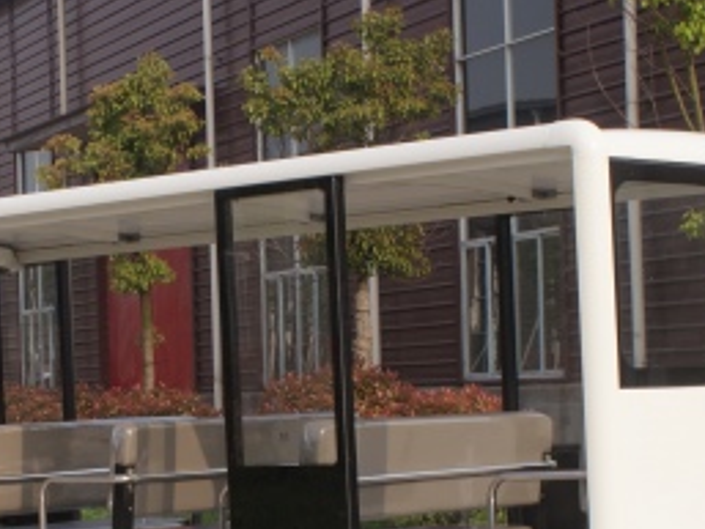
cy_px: 397
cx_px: 208
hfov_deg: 19.3
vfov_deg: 14.6
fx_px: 2058
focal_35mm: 101
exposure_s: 1/80
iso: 100
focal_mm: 30
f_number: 13
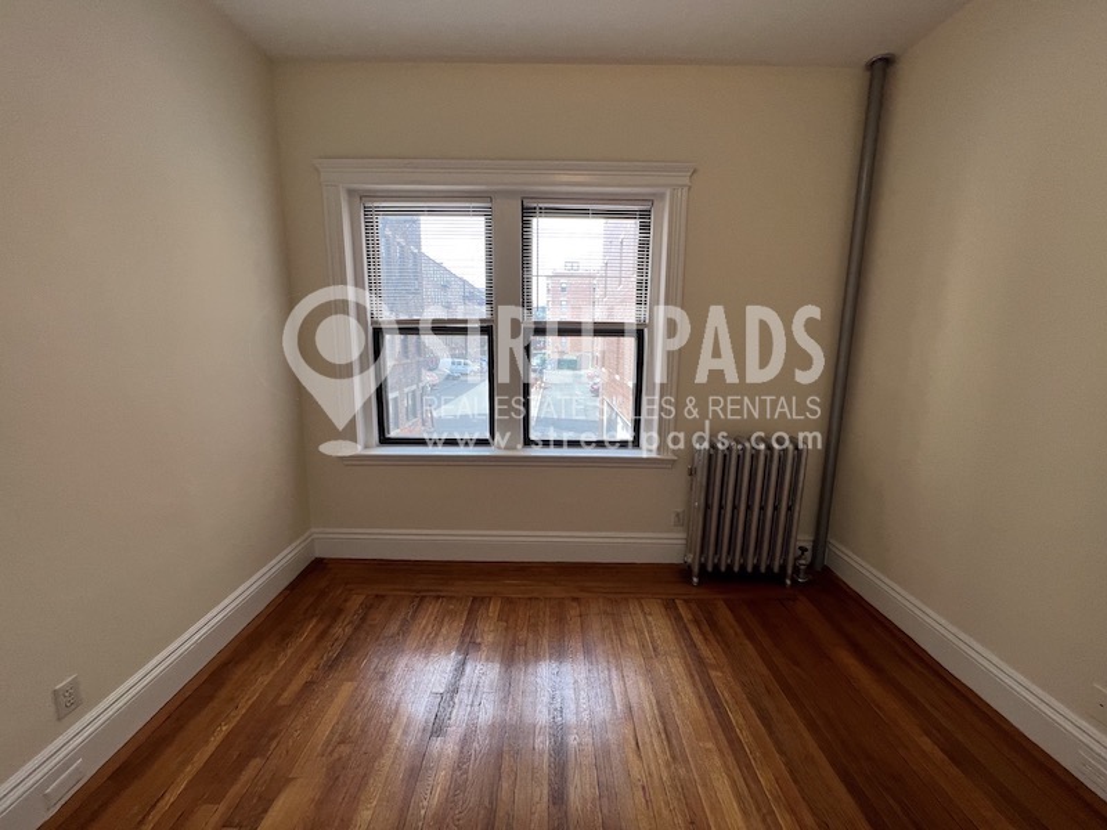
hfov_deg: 106.2
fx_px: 416
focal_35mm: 13
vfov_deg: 89.9
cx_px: 554
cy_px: 415
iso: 50
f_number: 1.8
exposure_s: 1/120
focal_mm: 1.57
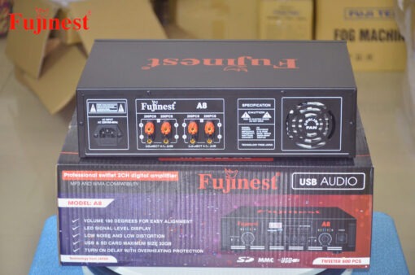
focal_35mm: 112
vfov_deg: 12.1
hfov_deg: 18.2
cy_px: 138
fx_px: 1294
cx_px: 208
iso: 1250
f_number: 13
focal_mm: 75
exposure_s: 1/250
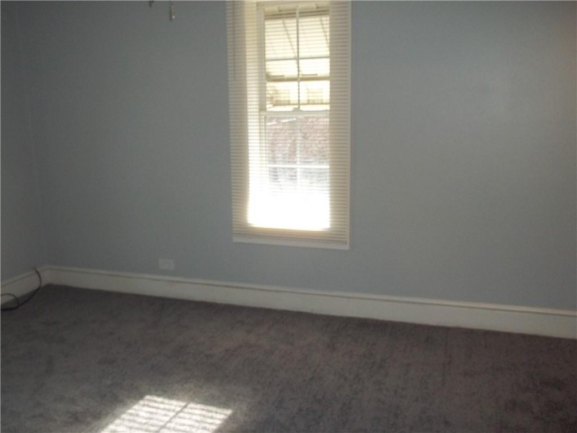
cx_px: 288
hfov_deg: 55.4
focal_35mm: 33
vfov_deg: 42.9
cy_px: 216
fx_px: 550
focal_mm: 5.9
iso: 160
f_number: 3.3
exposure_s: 1/30
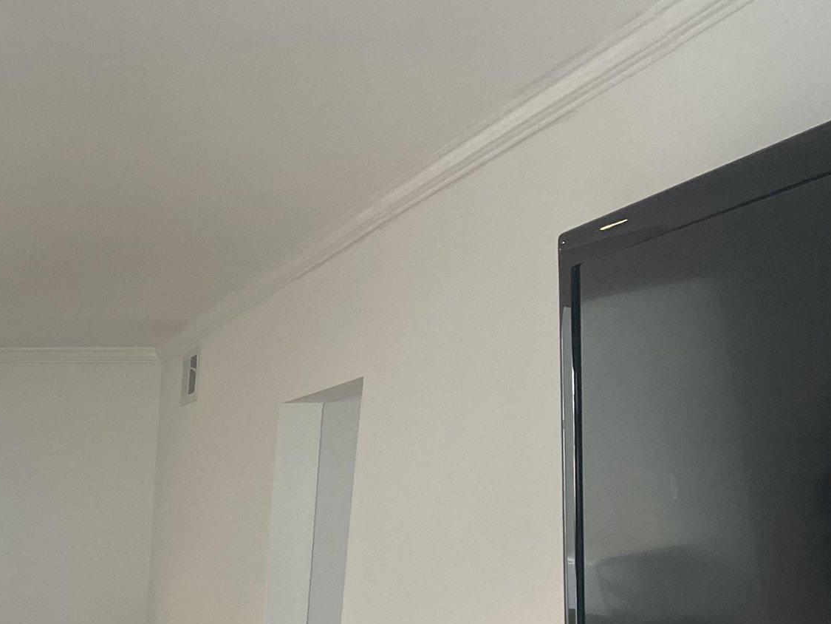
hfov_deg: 23.6
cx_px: -294
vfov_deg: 19.2
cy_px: 804
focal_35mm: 71
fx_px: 1705
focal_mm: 5.1
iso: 125
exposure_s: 1/120
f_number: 1.6
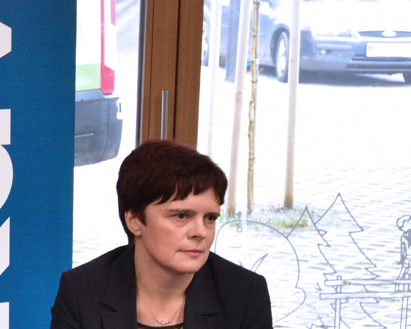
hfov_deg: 12.2
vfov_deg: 11.1
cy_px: 169
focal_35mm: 139
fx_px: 1691
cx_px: -416
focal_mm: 35
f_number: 4.5
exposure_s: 1/250
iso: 3200
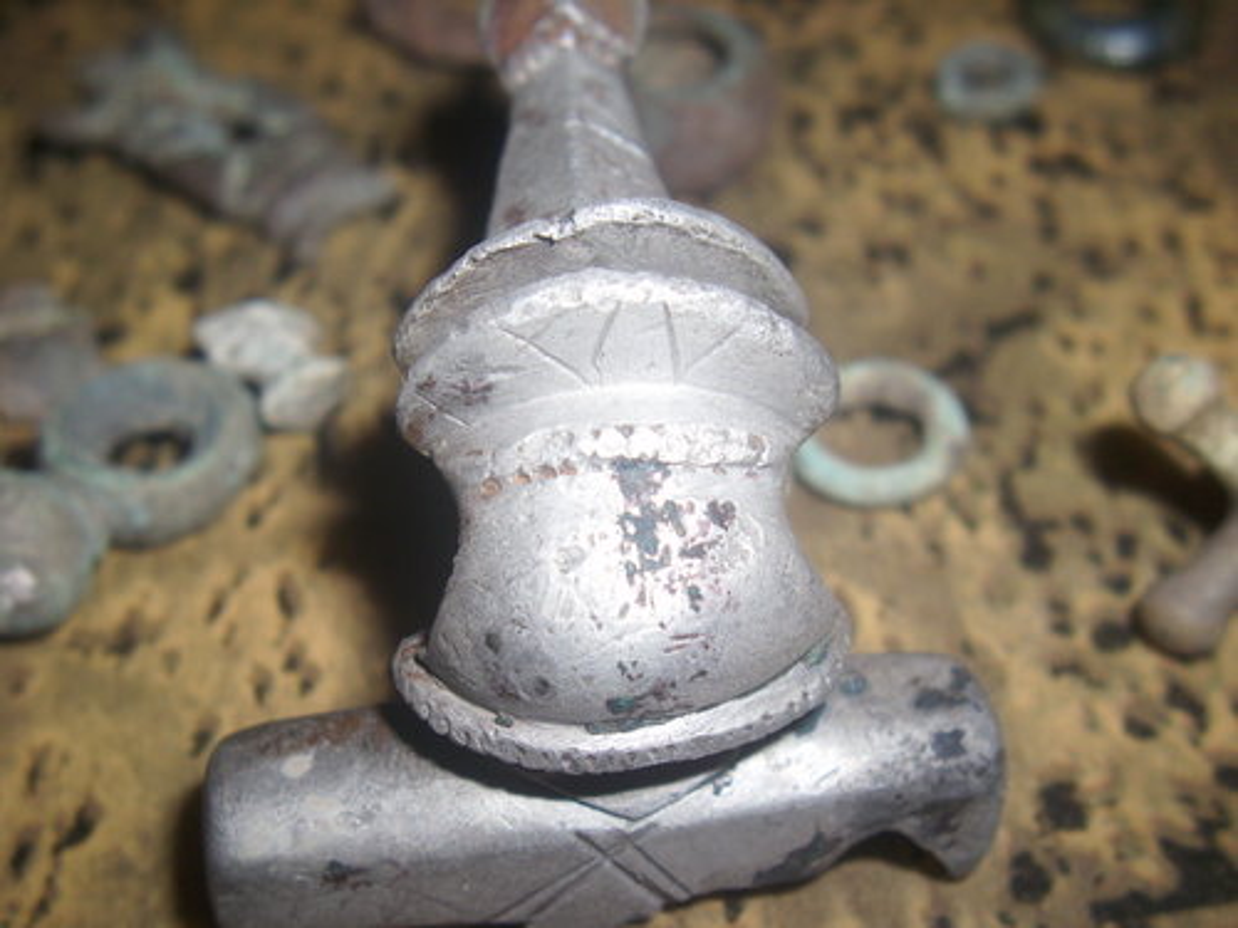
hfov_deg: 47.9
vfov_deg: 36.8
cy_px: 464
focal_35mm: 39
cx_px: 619
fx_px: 1395
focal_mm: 7.6
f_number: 6.3
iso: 50
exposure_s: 1/60
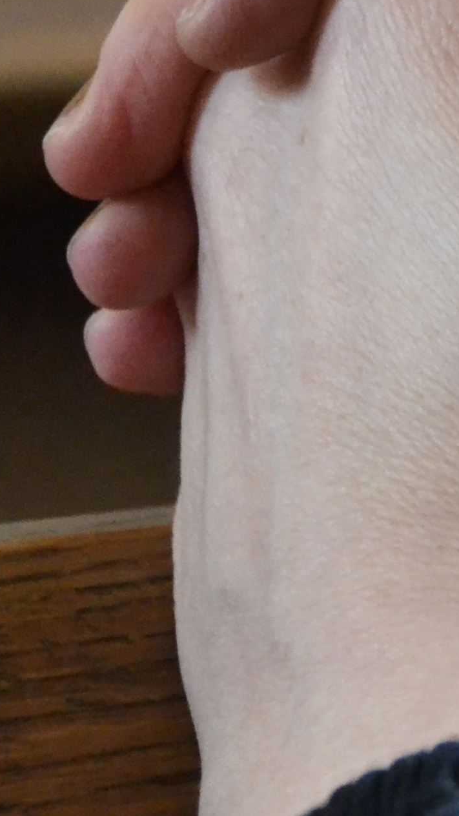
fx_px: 8676
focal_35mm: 401
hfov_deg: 3.0
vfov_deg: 5.4
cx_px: 549
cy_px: 147
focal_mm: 70
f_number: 5.6
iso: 3200
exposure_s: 1/15
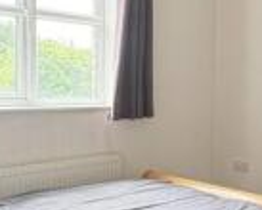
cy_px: 91
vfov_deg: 26.3
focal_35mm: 58
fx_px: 450
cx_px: 202
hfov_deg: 31.7
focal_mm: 2.22
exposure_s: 1/60
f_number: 2.2
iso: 320
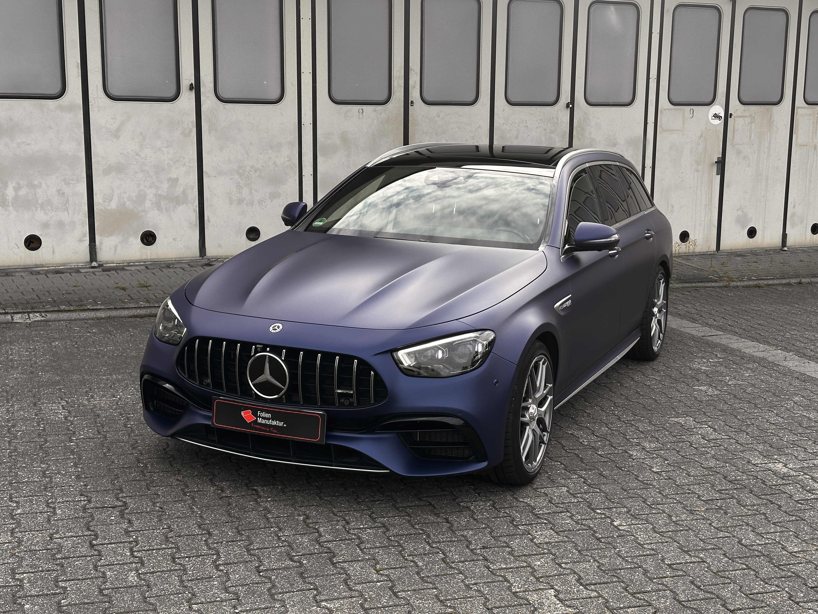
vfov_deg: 30.3
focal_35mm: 48
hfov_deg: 39.7
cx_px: 409
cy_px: 307
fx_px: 1134
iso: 64
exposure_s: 1/1073
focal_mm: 6.86
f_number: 1.78
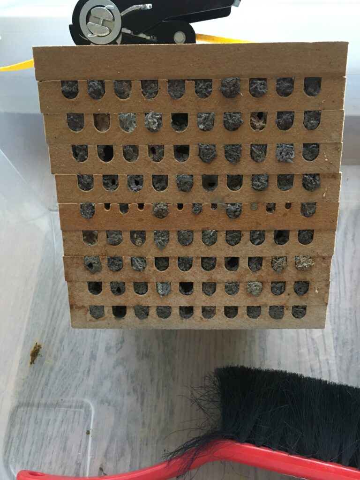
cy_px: 240
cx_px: 180
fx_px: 402
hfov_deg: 48.2
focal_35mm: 29
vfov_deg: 61.7
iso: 200
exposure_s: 1/25
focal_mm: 4.15
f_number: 2.2
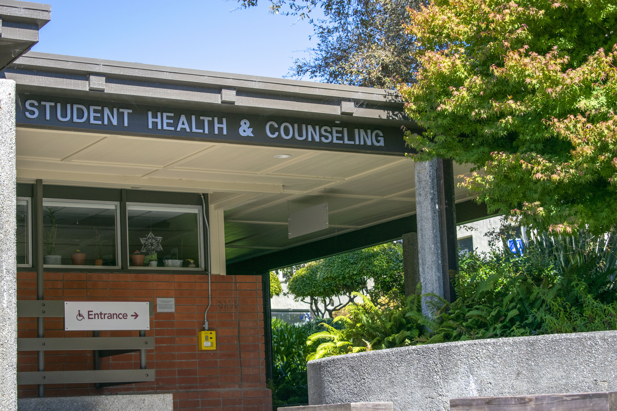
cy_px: 206
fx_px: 1234
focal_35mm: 72
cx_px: 308
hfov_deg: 28.1
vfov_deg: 18.9
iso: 100
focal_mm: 48
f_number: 5.3
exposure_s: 1/500
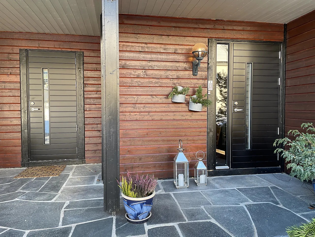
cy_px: 118
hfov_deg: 67.3
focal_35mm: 26
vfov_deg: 53.1
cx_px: 158
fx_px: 237
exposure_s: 1/121
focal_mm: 4.2
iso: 50
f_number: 1.6
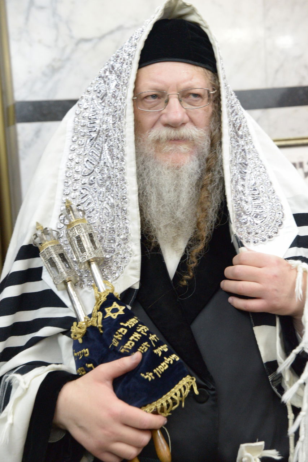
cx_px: 154
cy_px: 231
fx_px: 1284
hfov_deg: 13.7
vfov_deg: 20.4
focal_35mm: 100
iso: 4000
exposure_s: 1/100
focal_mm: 100
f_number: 6.3
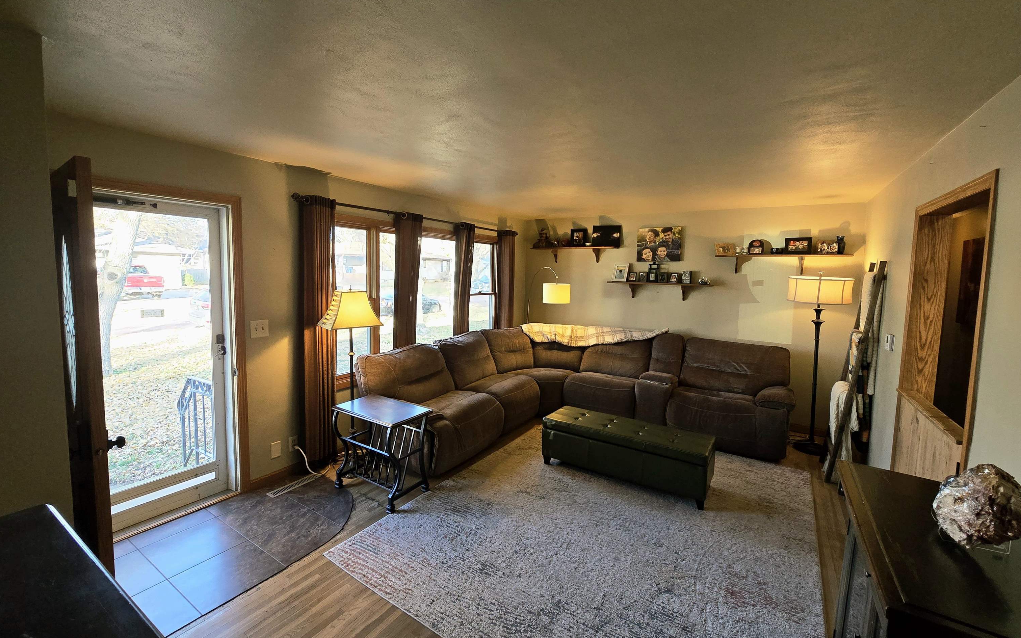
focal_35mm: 14
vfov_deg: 78.5
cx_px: 506
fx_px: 390
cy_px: 299
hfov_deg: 105.3
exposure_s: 1/60.2
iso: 250
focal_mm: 2.2
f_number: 2.2
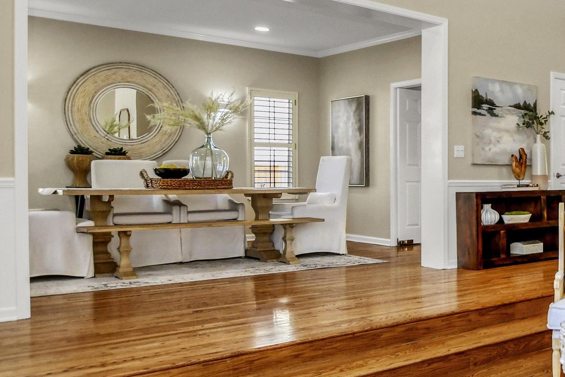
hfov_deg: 42.2
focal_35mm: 36
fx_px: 565
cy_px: 149
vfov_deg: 36.7
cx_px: 618
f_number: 4
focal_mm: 10
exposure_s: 1/60
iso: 640
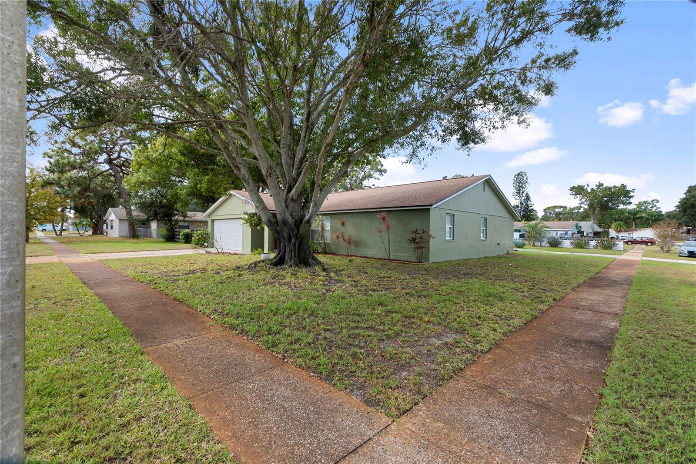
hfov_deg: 100.4
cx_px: 348
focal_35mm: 15
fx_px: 290
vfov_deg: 77.3
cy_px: 232
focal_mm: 10
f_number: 9
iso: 100
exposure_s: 1/100
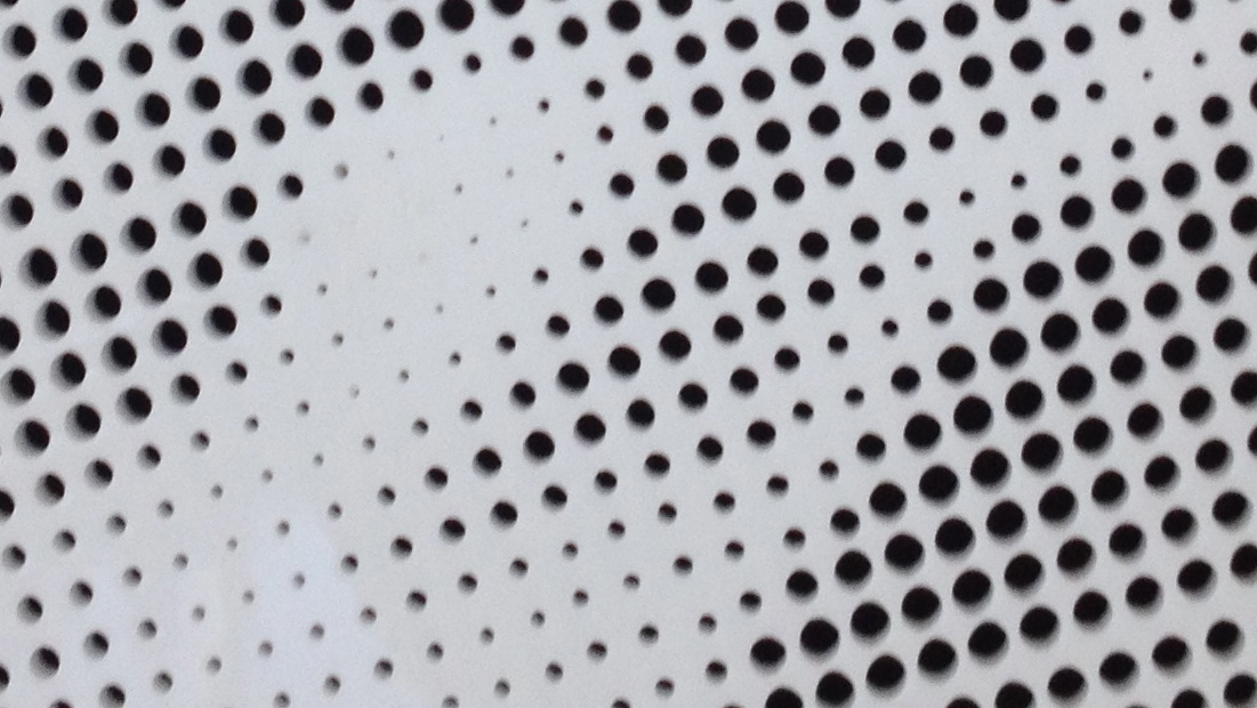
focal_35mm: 113
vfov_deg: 10.6
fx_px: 3767
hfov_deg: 18.9
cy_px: -110
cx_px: 595
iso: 80
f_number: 2.4
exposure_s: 1/60
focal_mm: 4.28
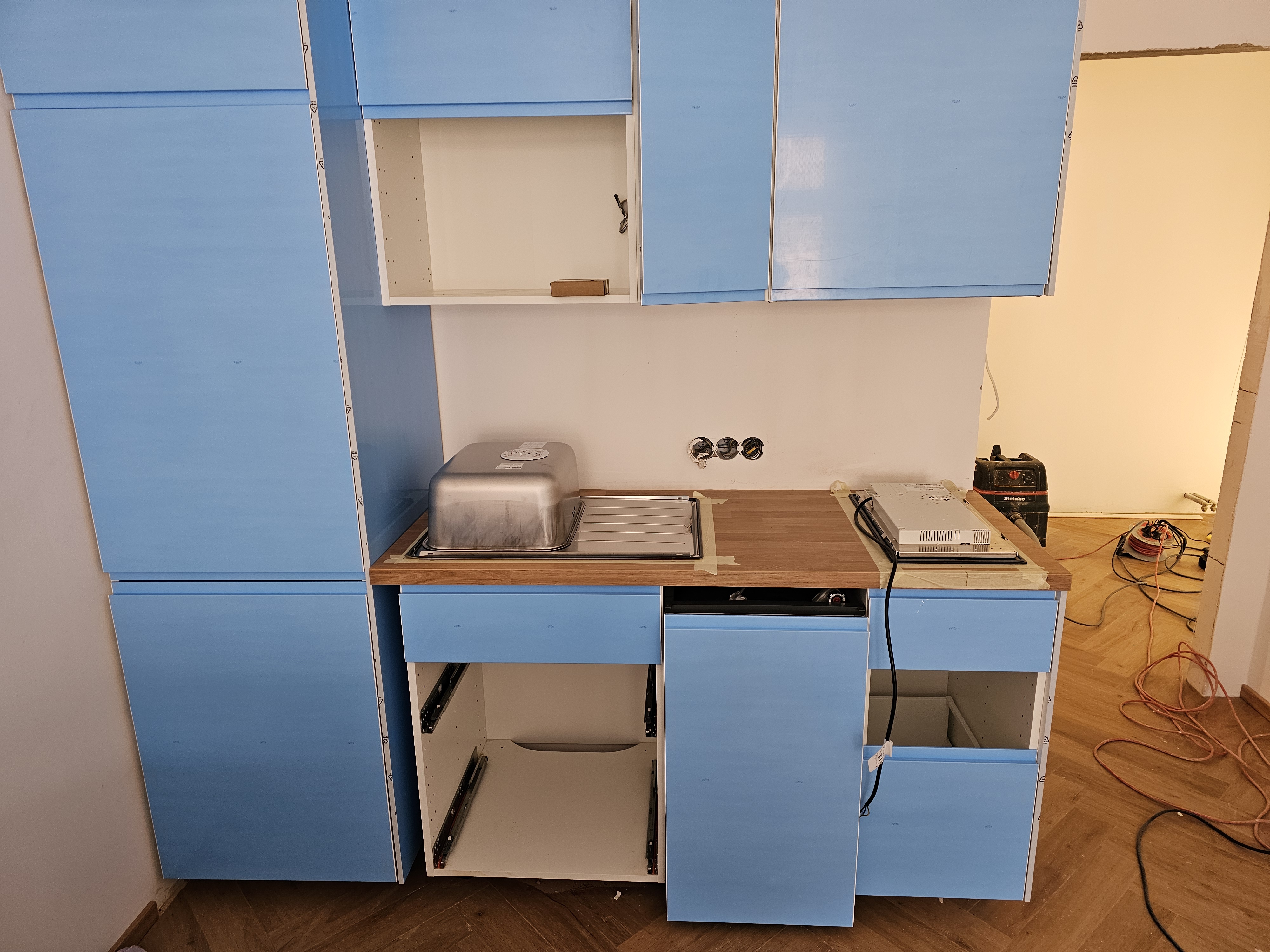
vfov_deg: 58.9
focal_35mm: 23
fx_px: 844
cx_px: 635
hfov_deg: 73.9
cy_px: 476
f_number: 1.7
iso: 200
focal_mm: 6.3
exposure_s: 1/100
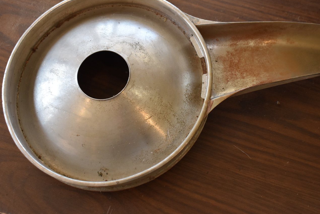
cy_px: 72
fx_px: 462
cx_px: 186
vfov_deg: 25.9
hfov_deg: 38.1
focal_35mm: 52
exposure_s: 1/200
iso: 640
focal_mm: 26
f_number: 5
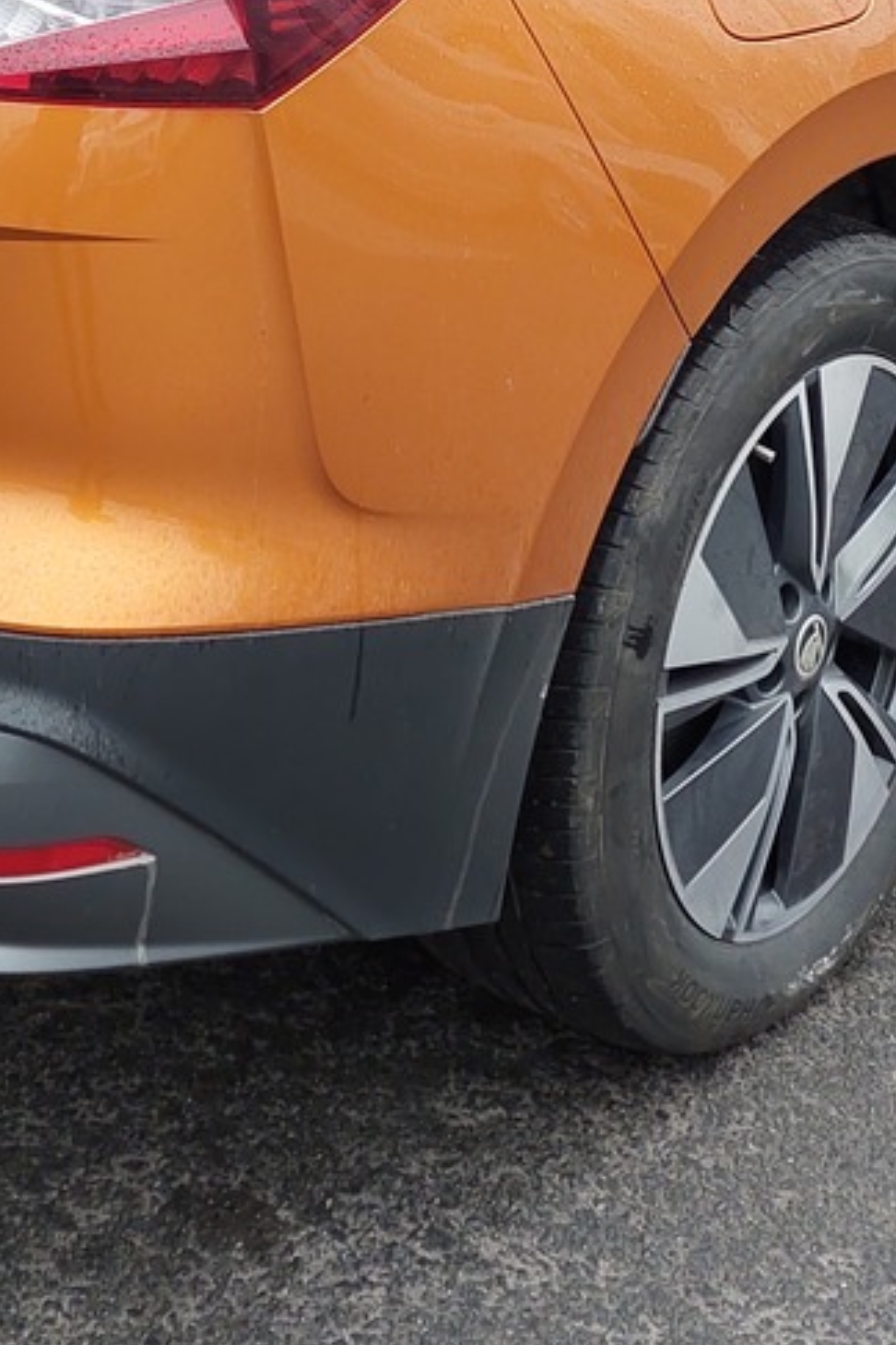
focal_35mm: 77
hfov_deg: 17.7
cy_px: 202
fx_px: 2874
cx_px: 382
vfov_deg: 25.7
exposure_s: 1/100
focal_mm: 5.23
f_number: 1.8
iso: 64
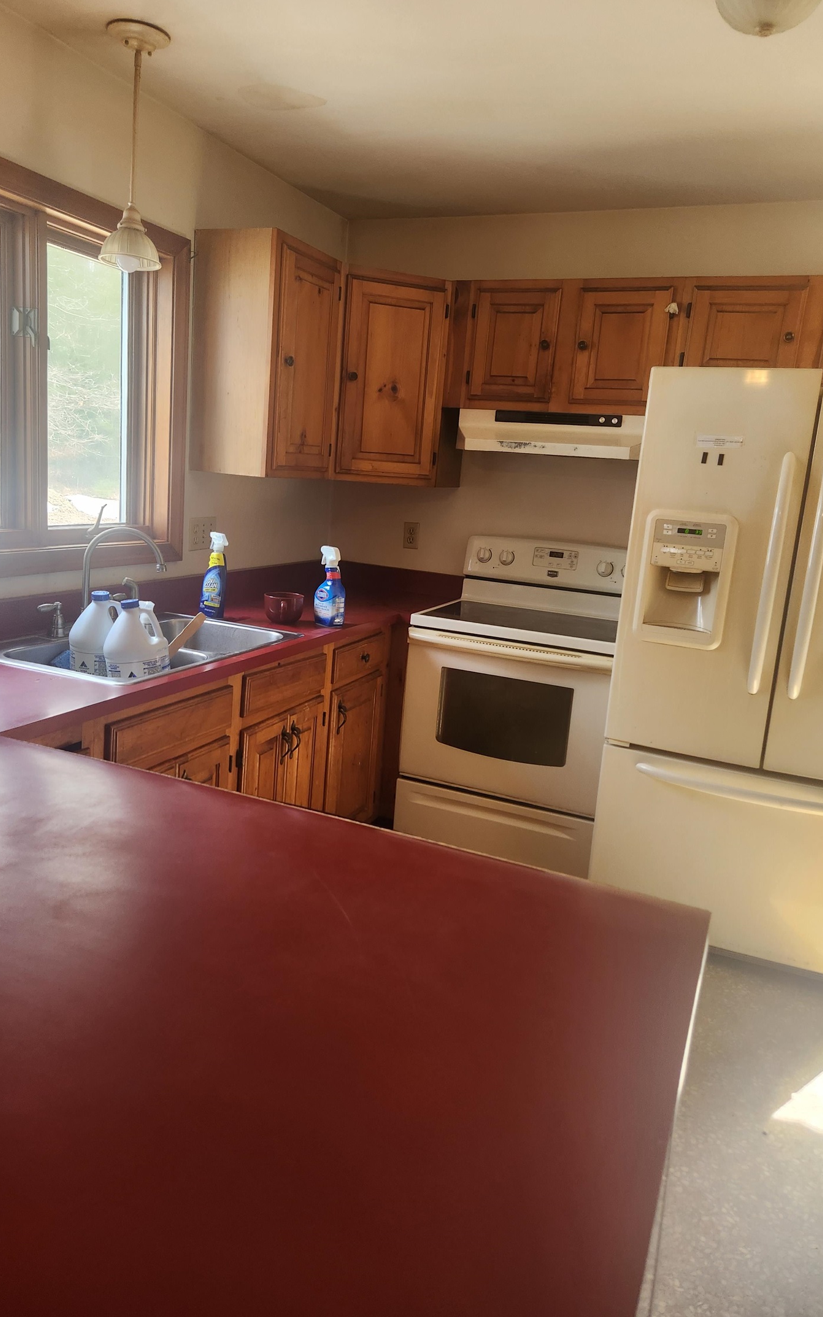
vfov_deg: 72.5
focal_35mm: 25
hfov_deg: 49.3
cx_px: 395
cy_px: 652
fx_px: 897
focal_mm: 5.4
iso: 200
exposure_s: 1/180
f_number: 1.8
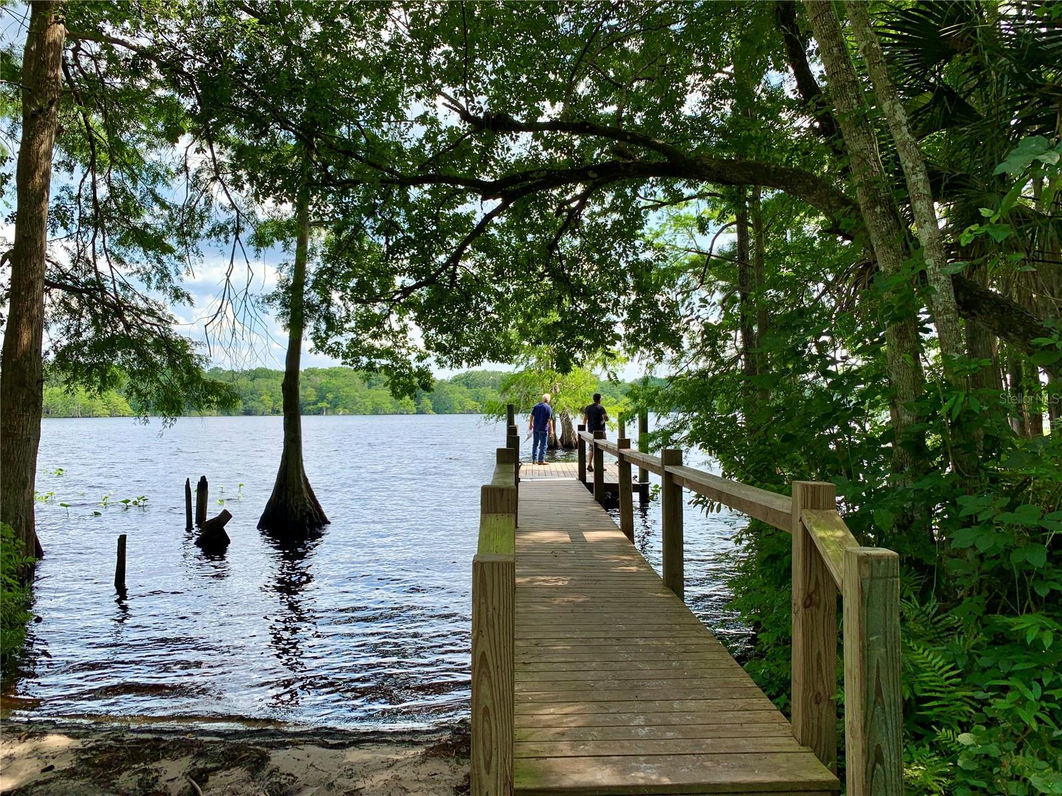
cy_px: 398
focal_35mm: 26
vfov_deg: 53.1
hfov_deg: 67.3
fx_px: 798
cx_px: 531
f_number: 1.8
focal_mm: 4.25
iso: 25
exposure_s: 1/771
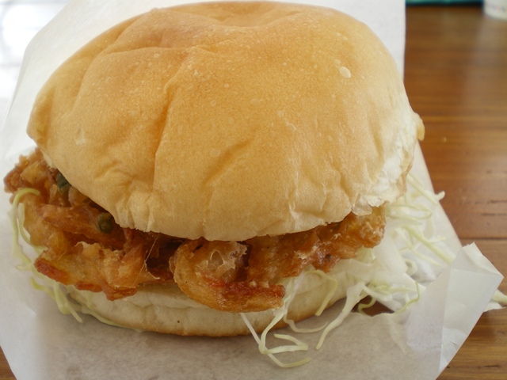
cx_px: 254
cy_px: 190
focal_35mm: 44
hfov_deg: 42.9
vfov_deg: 32.9
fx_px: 644
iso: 64
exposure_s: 1/60
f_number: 3.5
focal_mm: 7.4
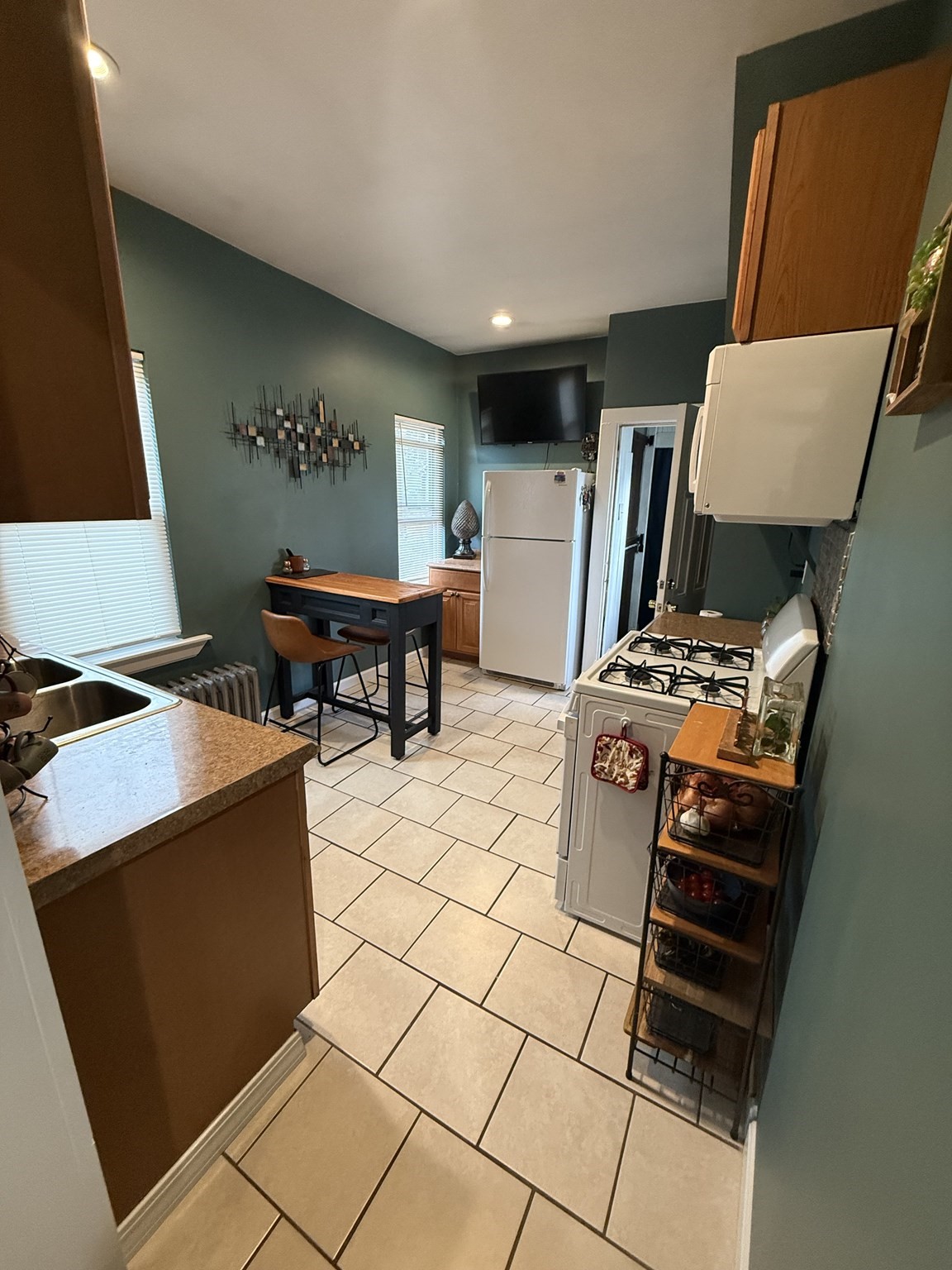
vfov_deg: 102.1
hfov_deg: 85.7
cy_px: 635
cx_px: 476
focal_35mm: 14
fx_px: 513
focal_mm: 2.22
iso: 400
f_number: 2.2
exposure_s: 1/60
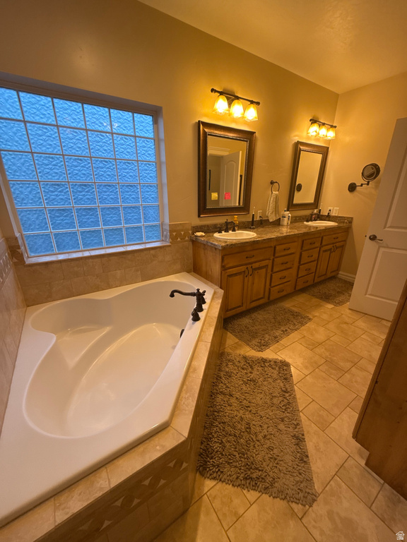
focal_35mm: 14
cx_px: 204
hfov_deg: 85.7
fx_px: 219
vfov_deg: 102.1
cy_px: 271
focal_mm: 2.22
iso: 200
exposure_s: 1/60
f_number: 2.2
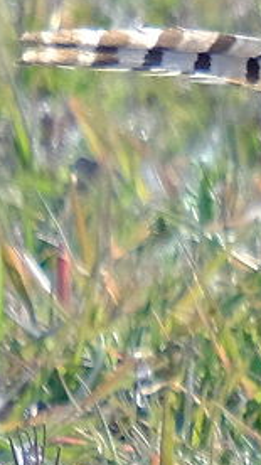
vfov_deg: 0.8
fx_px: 32028
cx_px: 1600
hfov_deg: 0.5
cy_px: 542
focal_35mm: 2600
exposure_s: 1/2000
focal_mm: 190.3
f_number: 4.8
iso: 1000
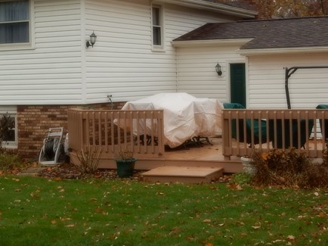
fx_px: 805
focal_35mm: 85
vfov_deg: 17.3
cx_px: 133
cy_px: 69
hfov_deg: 23.0
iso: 125
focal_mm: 6.4
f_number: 4
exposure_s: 1/100
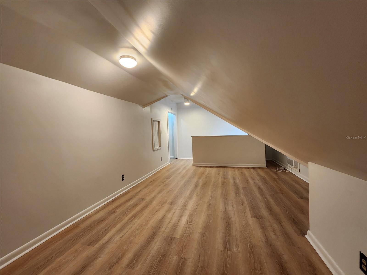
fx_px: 138
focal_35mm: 13
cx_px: 184
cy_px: 138
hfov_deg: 106.2
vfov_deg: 89.9
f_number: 2.2
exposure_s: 1/60
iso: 200
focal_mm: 2.2
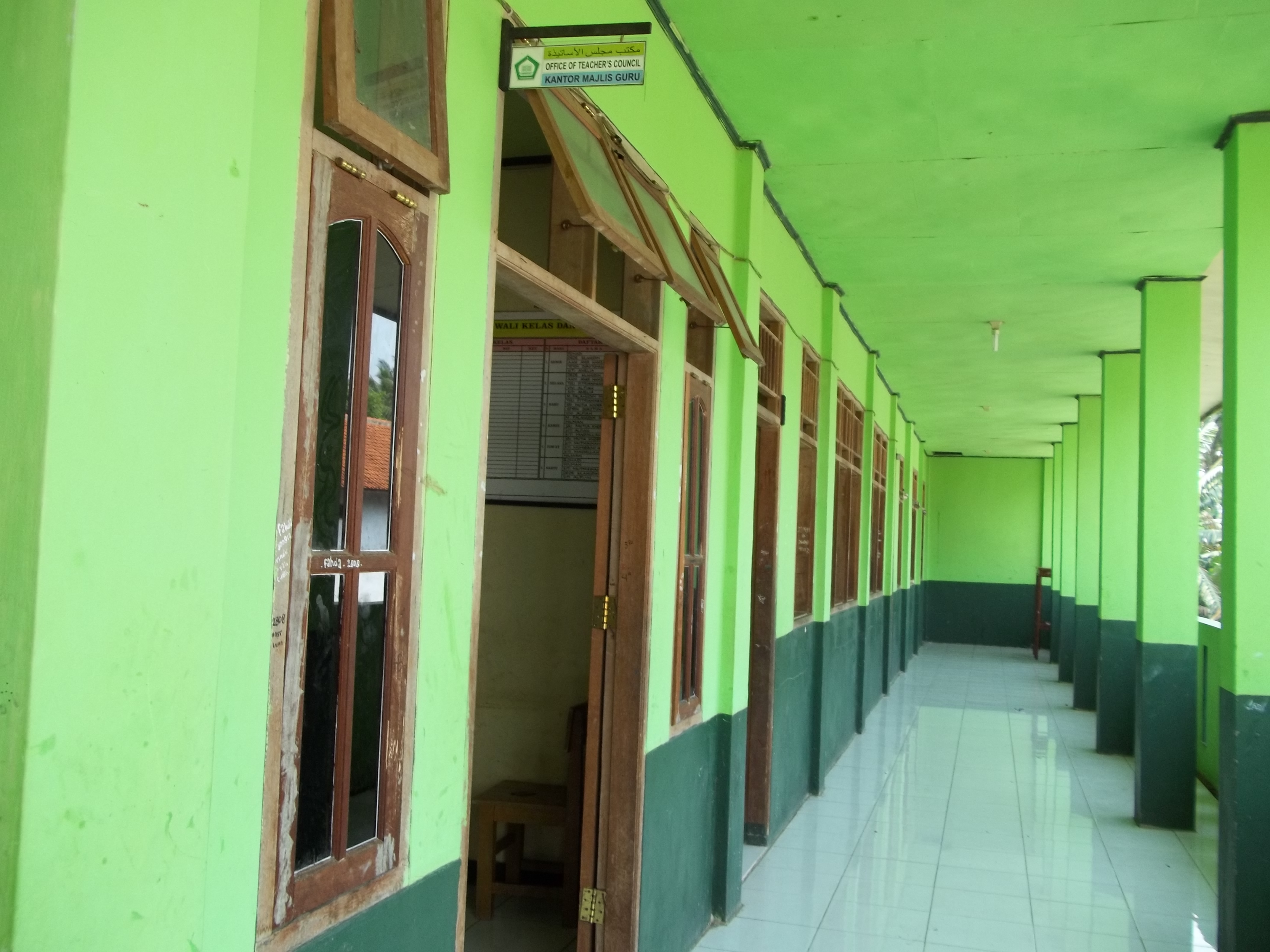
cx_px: 635
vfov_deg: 44.2
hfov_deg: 56.8
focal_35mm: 32
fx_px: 1174
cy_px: 476
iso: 64
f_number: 2.9
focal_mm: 5.7
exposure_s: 1/125
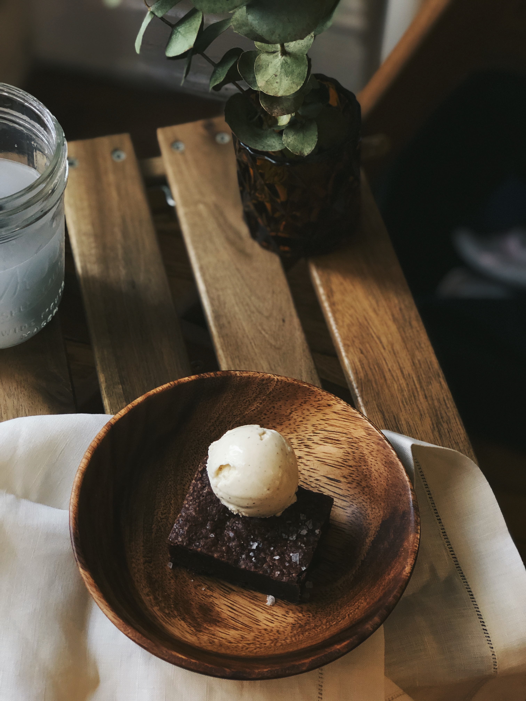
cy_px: 350
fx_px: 1155
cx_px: 263
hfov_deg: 25.7
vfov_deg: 33.8
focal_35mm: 57
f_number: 2.8
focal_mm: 6.6
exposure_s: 1/30
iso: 160
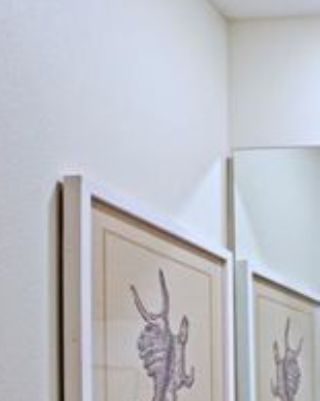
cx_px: 569
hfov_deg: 20.9
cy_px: 430
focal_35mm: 51
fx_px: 604
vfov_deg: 32.7
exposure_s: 1/15
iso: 100
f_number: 4.5
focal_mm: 10
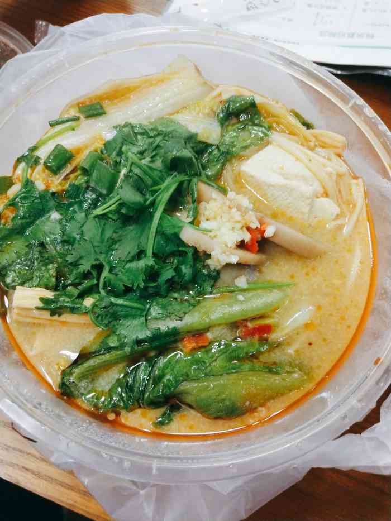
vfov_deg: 60.0
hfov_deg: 46.8
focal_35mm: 30
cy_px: 260
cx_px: 196
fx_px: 452
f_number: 1.8
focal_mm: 3.95
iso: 202
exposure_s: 1/50
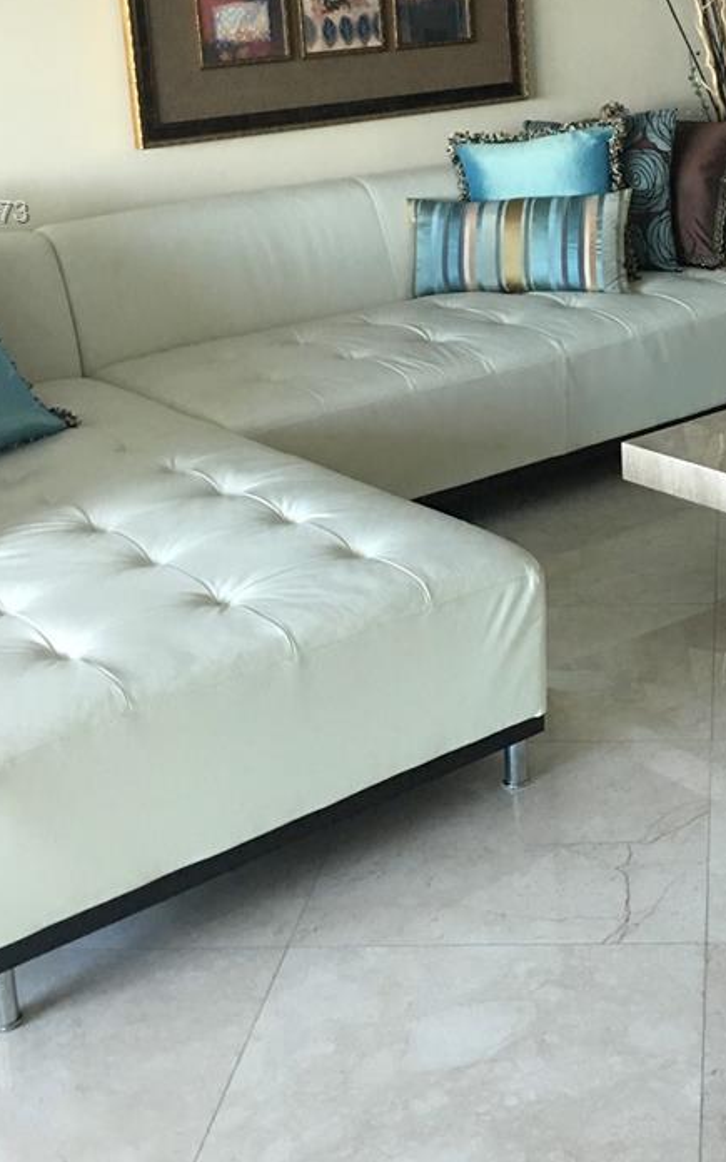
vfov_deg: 36.7
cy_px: 215
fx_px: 1678
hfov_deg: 23.8
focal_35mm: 53
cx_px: 634
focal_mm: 4.15
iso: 80
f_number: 2.2
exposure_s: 1/15
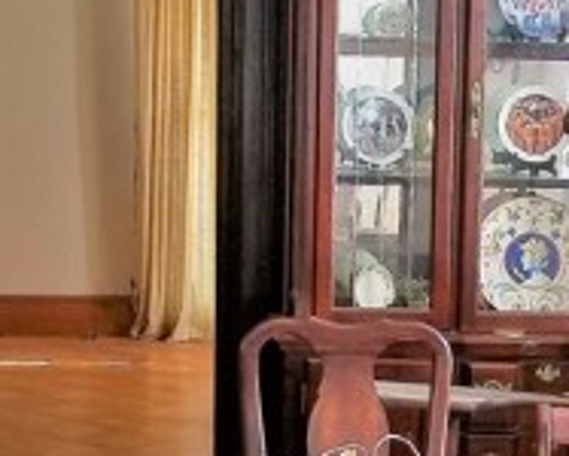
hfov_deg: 18.3
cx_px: 426
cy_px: 252
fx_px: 1753
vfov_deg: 14.8
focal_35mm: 104
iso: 125
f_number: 1.7
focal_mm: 4.3
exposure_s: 1/50
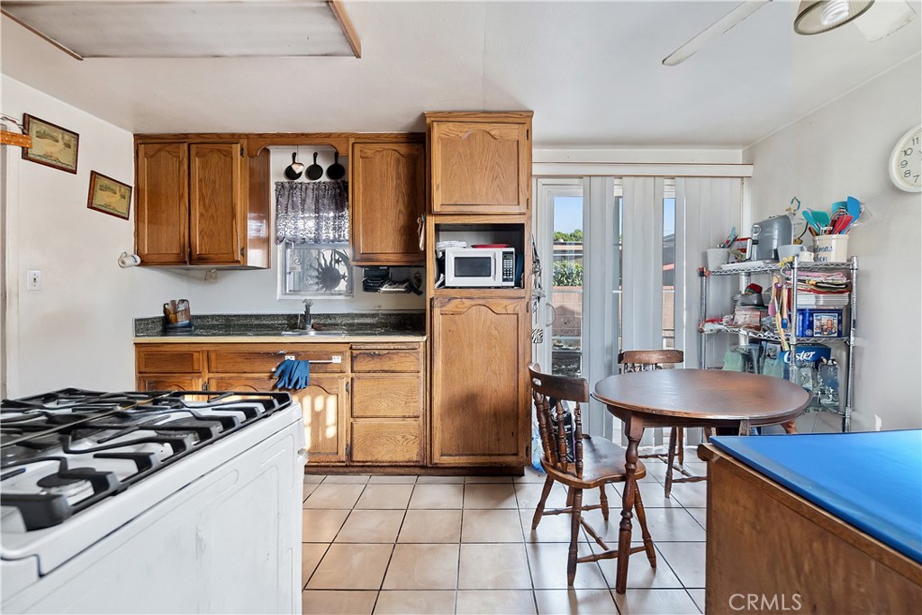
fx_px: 384
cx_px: 461
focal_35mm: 15
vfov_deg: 77.3
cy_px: 308
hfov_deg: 100.4
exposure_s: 1/13
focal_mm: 10
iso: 320
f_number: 4
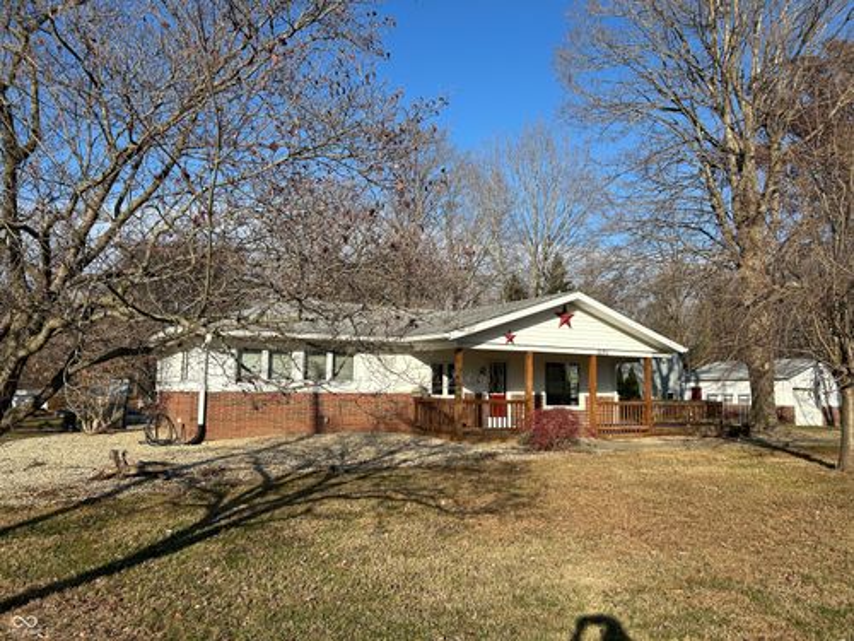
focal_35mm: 26
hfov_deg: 67.3
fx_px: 641
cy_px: 320
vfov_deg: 53.1
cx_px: 427
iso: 50
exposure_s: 1/3571
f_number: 1.5
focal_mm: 5.7
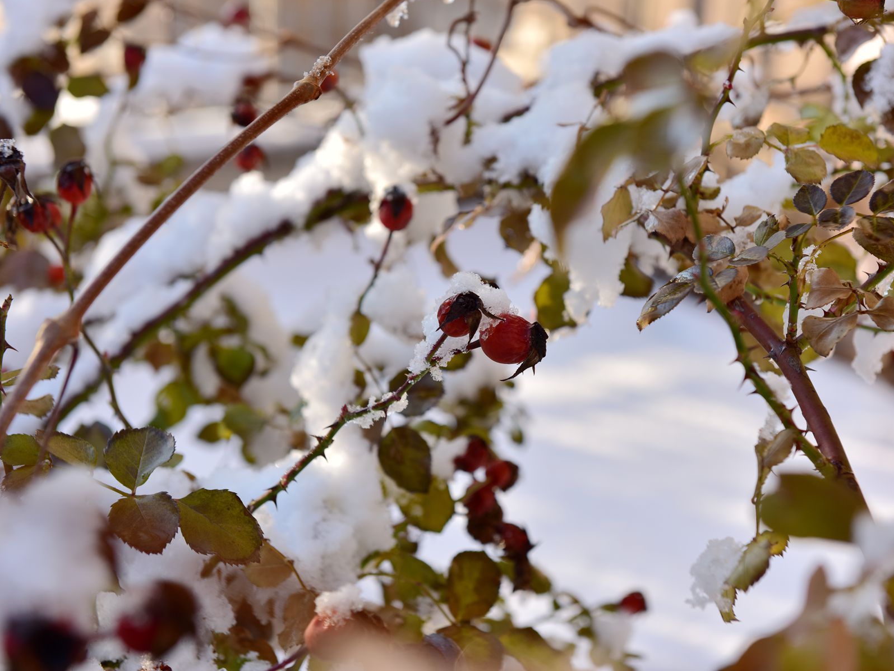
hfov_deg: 25.6
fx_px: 1963
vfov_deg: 19.4
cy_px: 335
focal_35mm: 76
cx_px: 495
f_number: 5.6
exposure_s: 1/200
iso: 100
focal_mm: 70
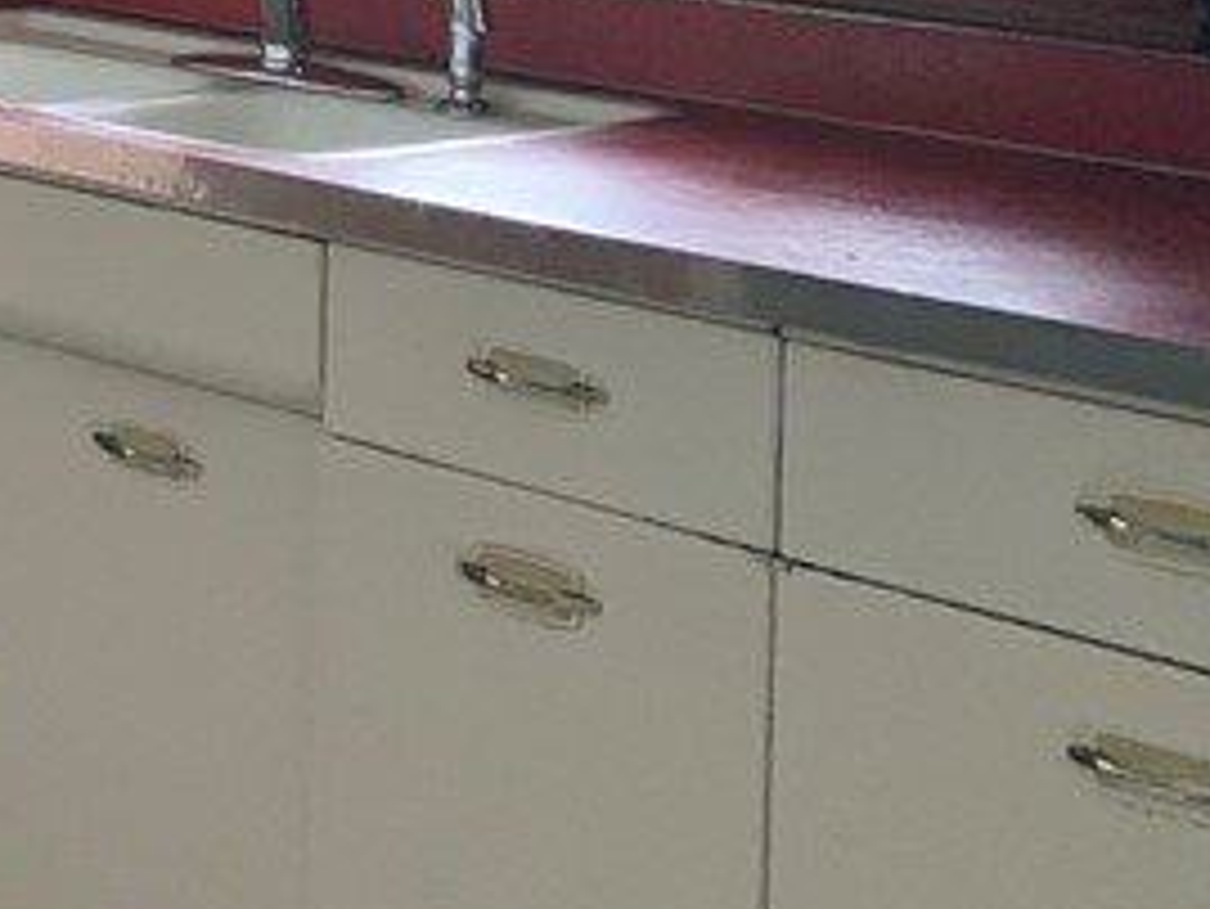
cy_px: -176
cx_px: -765
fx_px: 3462
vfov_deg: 14.5
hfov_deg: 17.2
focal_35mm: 99
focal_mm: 4.25
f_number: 1.8
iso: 400
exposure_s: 1/32
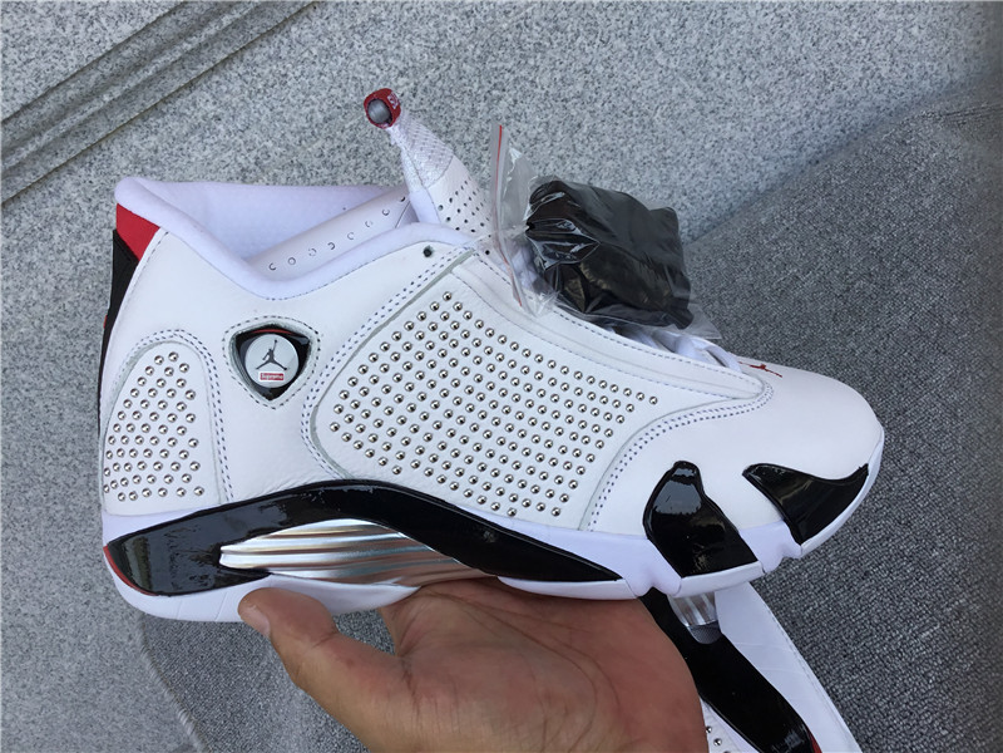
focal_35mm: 31
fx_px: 898
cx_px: 502
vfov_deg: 45.4
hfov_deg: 58.4
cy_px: 376
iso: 25
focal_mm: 3.3
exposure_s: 1/436
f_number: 2.4
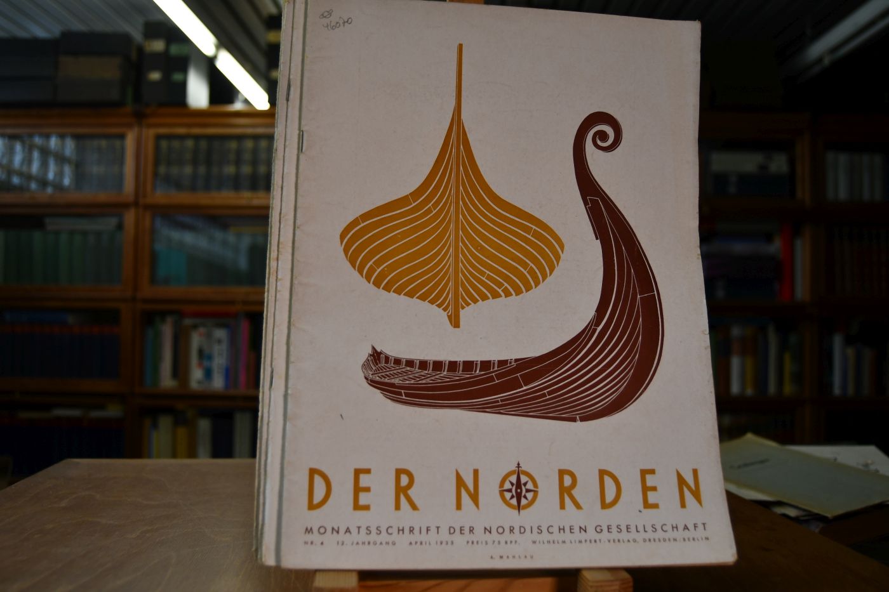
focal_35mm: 30
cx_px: 444
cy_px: 296
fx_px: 741
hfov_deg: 61.9
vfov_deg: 43.6
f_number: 3.5
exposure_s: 1/250
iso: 500
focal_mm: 20
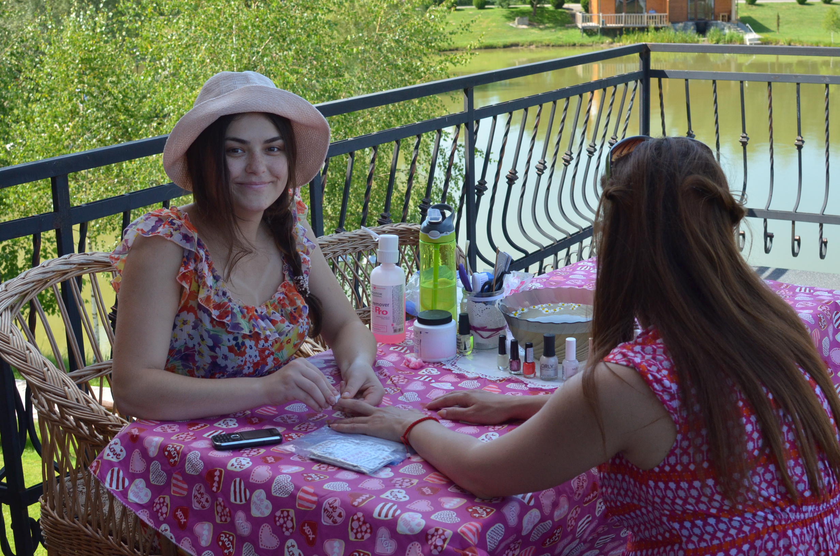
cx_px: 420
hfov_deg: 37.9
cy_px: 278
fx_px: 1222
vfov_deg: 25.6
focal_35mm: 52
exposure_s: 1/800
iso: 800
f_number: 8
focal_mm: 35
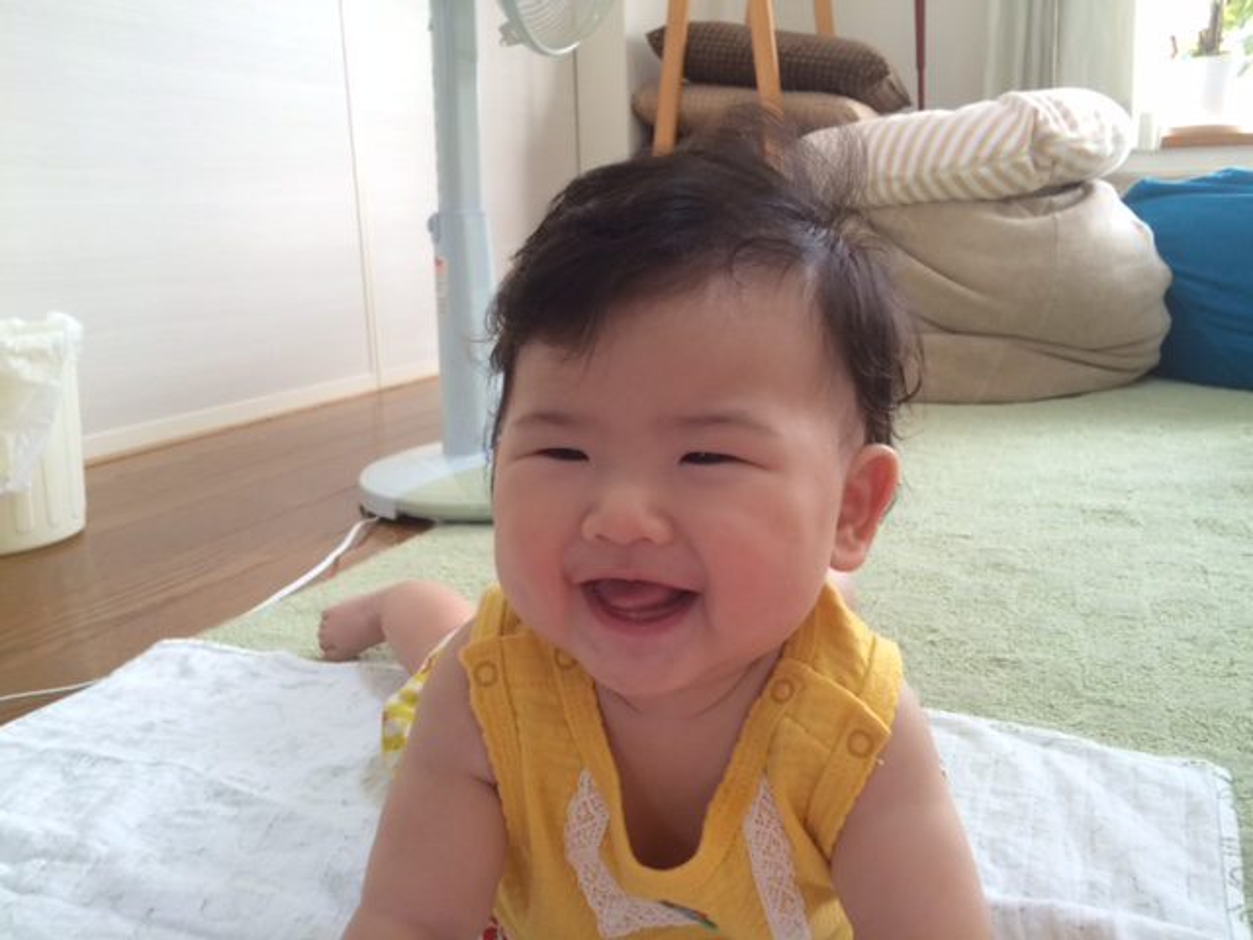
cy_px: 470
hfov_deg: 61.7
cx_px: 626
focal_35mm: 29
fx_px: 1050
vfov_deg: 48.2
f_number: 2.2
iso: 50
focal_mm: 4.15
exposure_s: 1/30
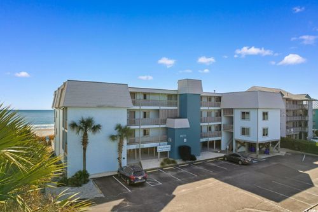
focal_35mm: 22
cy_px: 106
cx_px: 159
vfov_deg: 57.2
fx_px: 194
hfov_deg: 78.6
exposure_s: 1/640
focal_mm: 8.38
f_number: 2.8
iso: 110
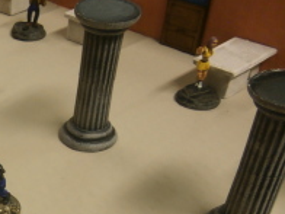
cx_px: -67
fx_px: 585
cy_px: 261
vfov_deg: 19.5
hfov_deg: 24.5
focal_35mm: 71
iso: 100
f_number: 2.8
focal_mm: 4.7
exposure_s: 1/30
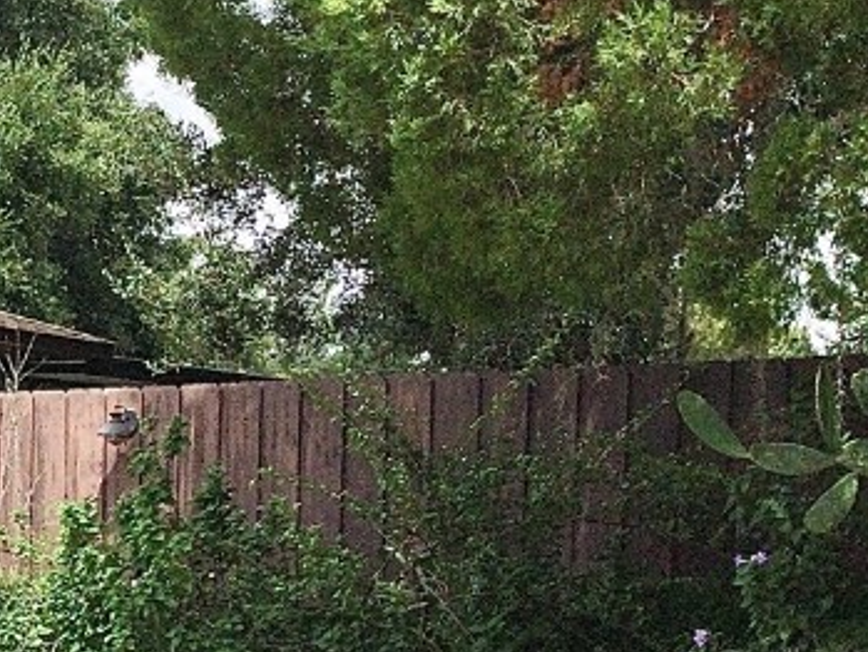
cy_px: 667
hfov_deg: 19.5
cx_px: -323
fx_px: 2283
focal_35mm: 91
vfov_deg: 15.9
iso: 25
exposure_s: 1/1733
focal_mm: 3.3
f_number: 2.4
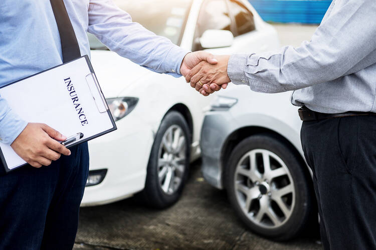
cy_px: 125
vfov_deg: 25.5
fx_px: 554
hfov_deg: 37.5
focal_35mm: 53
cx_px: 188
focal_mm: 35
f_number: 2
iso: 200
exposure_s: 1/2500
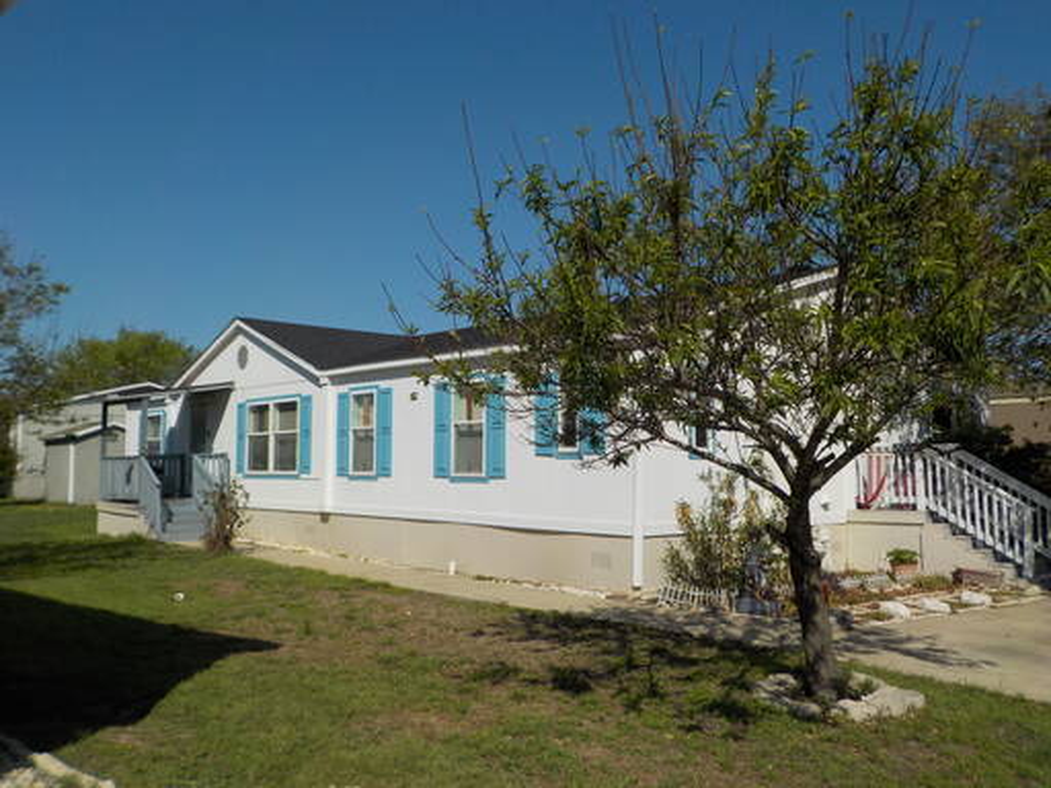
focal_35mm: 30
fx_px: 911
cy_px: 394
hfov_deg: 60.0
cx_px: 526
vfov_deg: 46.8
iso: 125
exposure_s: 1/800
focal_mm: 4.1
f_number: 6.6
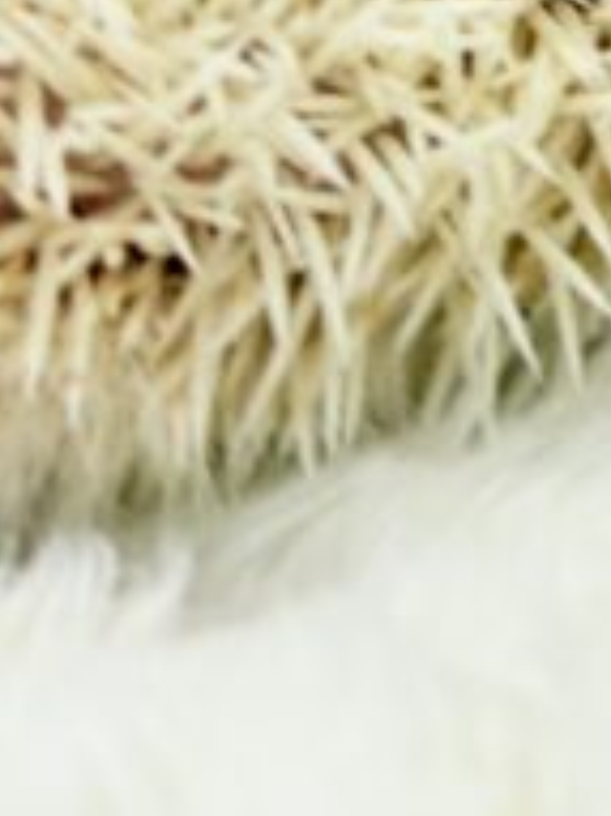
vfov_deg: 11.1
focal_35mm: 174
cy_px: -171
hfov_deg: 8.0
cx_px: 1363
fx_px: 4100
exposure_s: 1/50
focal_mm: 5.96
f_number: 1.6
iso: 40
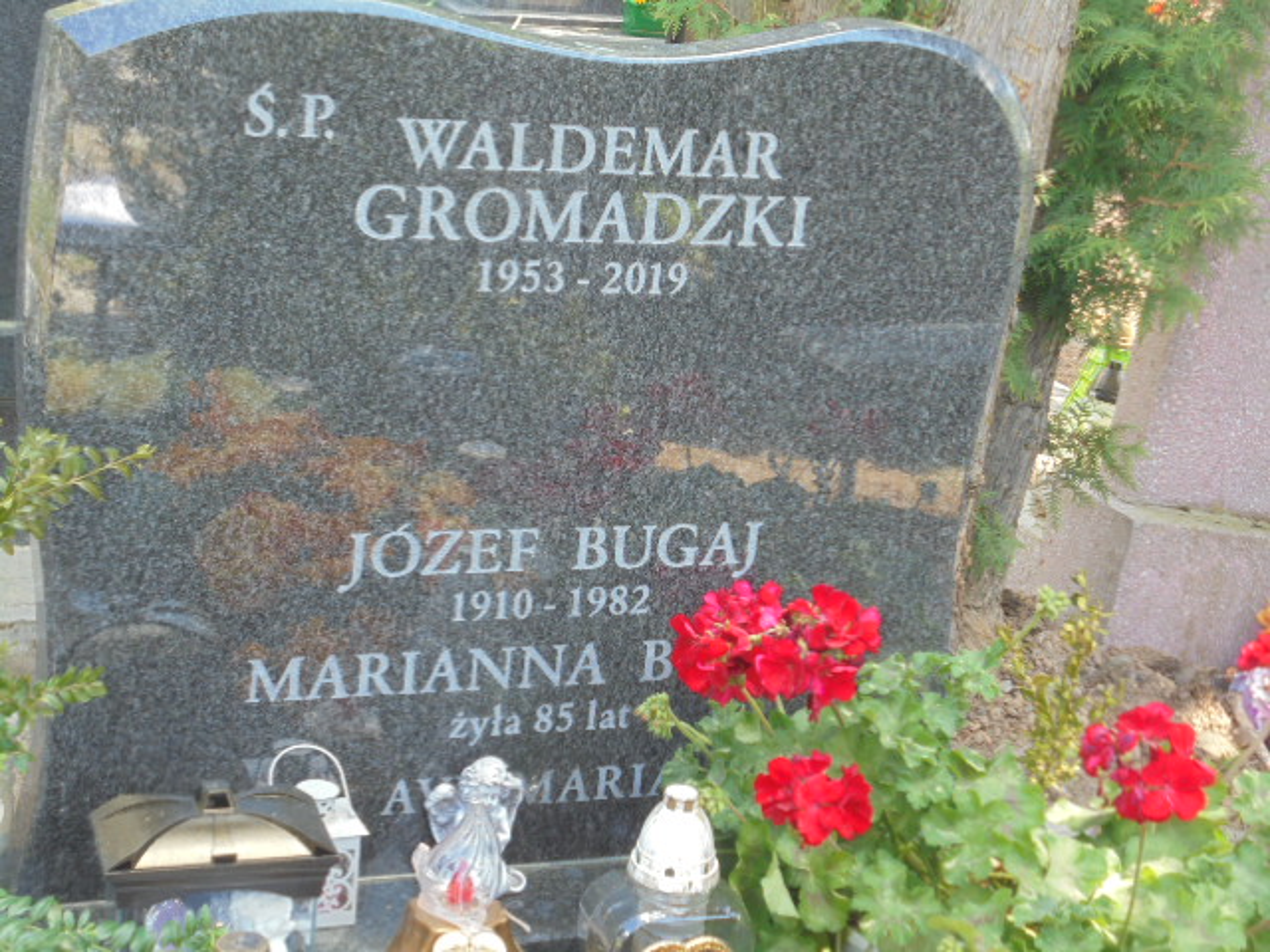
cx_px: 635
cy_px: 476
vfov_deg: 22.9
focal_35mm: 64
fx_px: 2348
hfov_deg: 30.3
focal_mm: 11.5
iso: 100
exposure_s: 1/30
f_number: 5.6
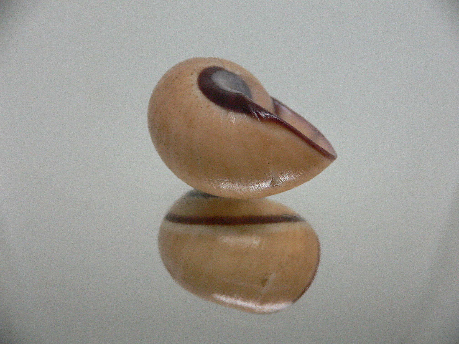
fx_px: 464
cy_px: 172
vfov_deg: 40.7
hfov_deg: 52.6
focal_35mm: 35
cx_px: 230
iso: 200
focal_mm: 4.6
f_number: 2.8
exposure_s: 1/50
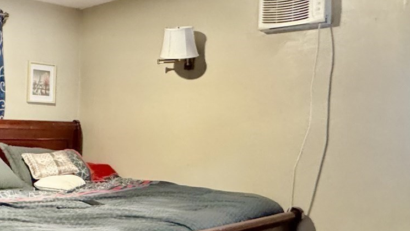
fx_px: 456
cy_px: 103
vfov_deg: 28.3
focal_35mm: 42
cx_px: 74
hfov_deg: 45.6
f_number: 2.2
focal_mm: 2.22
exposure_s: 1/40
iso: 1250
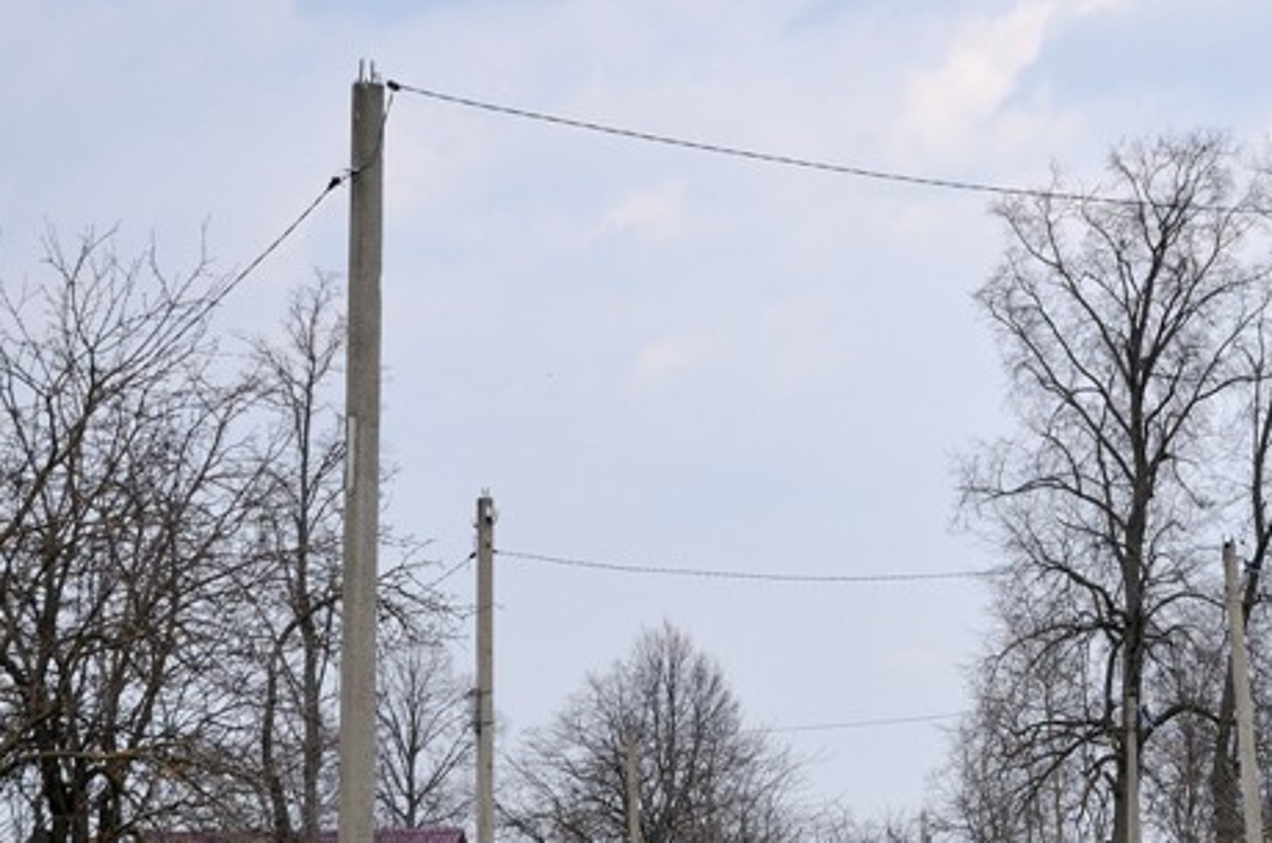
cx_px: 965
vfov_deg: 10.3
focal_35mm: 132
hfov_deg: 15.5
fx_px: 4655
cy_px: 601
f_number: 8
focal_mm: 45
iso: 250
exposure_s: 1/640
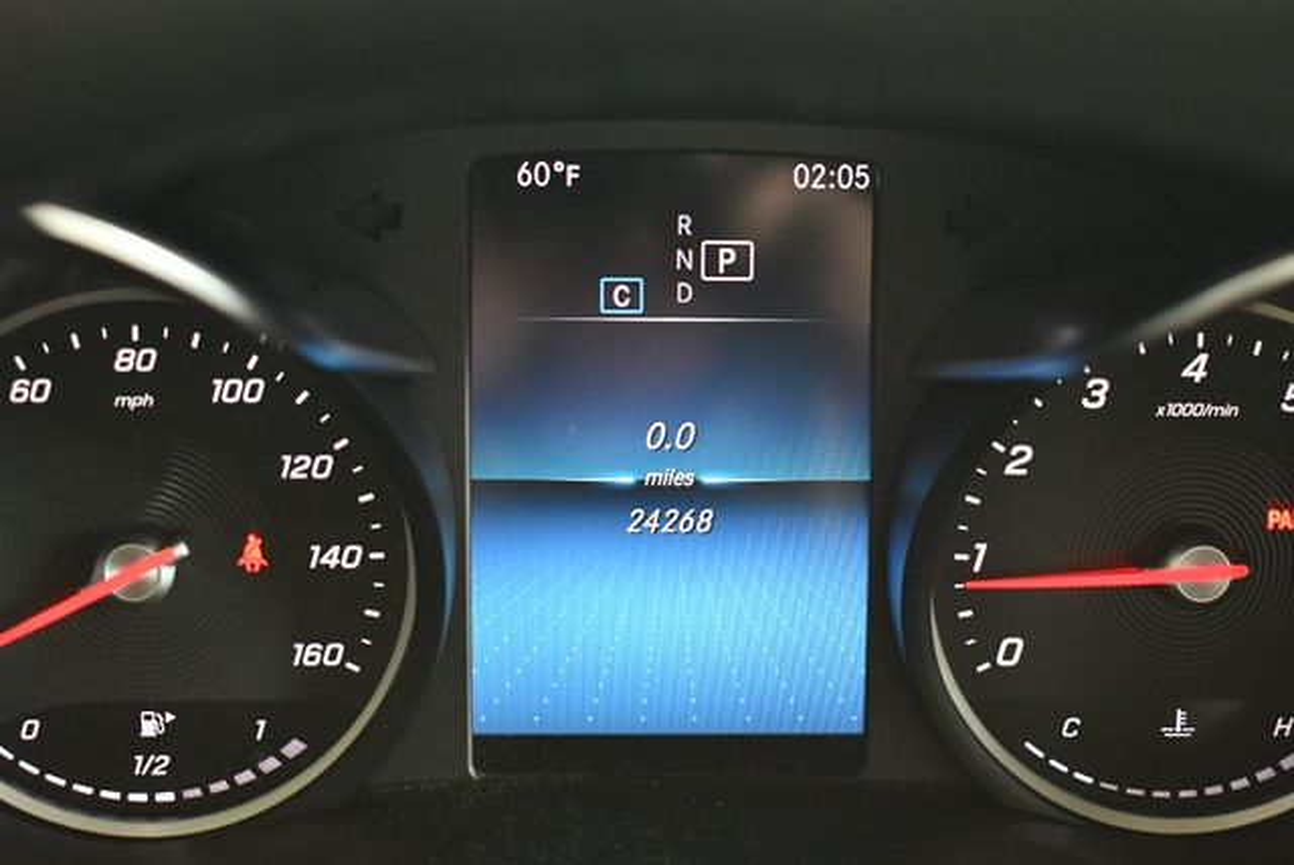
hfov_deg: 35.6
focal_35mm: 56
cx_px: 647
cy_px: 432
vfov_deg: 24.2
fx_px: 2015
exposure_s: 1/125
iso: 1600
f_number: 4.2
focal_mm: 28
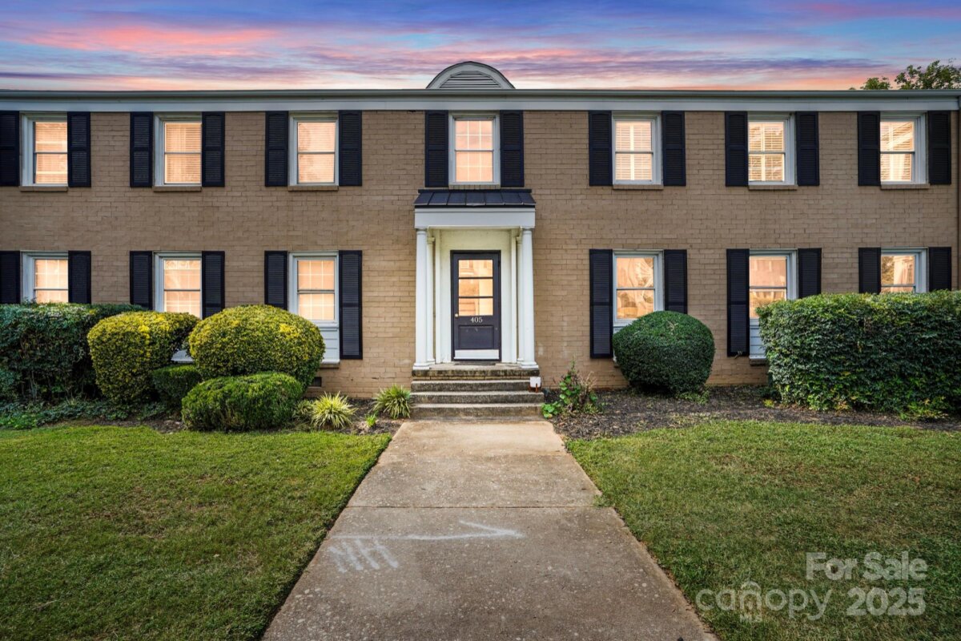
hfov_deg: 96.7
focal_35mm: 16
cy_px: 320
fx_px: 427
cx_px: 480
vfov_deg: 73.7
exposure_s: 1/40
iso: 50
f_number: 10
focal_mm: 16
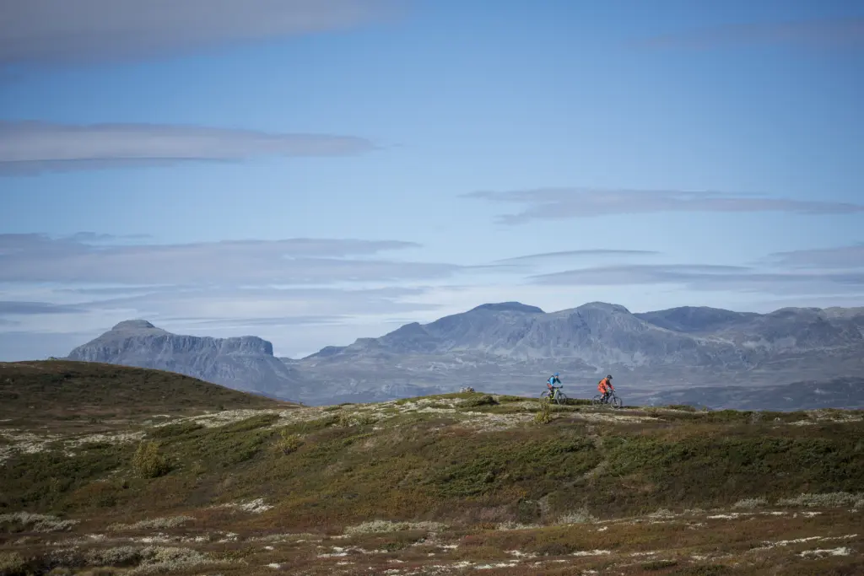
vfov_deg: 12.5
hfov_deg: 18.6
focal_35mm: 110
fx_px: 2640
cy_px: 288
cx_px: 432
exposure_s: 1/1600
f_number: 3.5
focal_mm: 110
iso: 100
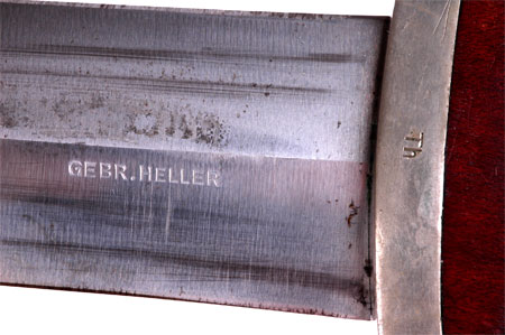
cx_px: 252
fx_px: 2207
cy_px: 168
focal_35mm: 158
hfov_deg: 13.1
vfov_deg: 8.7
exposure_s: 1/160
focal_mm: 105
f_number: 25
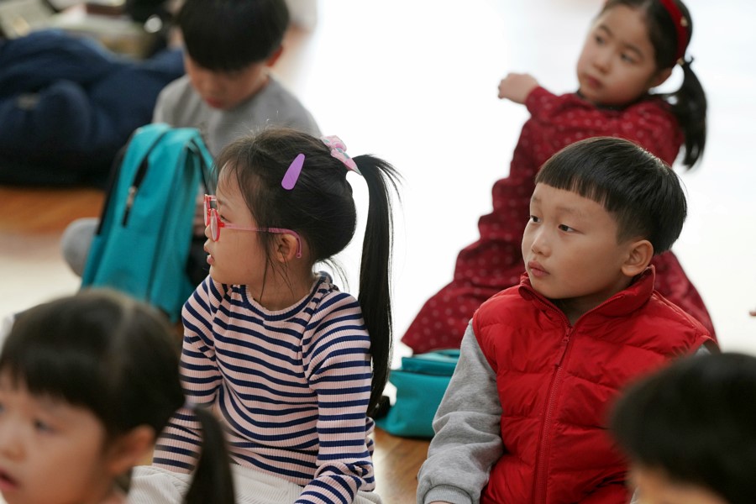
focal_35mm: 163
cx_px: 378
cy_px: 252
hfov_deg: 12.6
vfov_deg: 8.4
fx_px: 3423
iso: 1600
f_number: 4
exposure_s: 1/200
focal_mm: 163
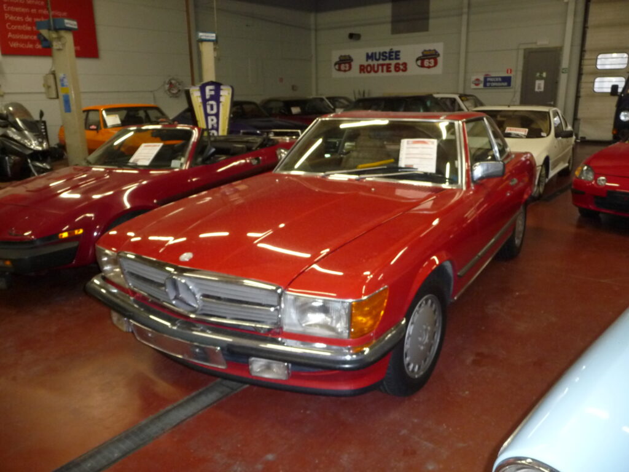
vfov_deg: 49.7
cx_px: 314
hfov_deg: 63.4
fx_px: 509
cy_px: 236
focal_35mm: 28
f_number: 3.3
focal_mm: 4.7
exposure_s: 1/30
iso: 400
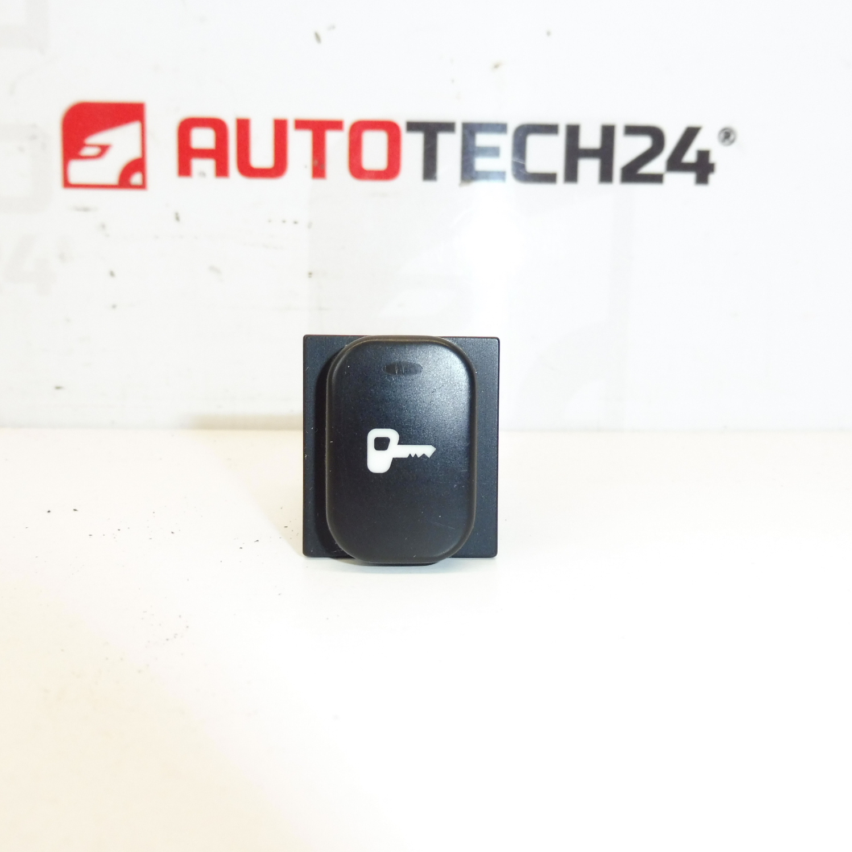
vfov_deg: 55.6
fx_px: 808
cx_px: 410
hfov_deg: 55.6
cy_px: 421
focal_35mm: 29
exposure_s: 1/125
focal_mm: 4.3
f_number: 3.5
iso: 200
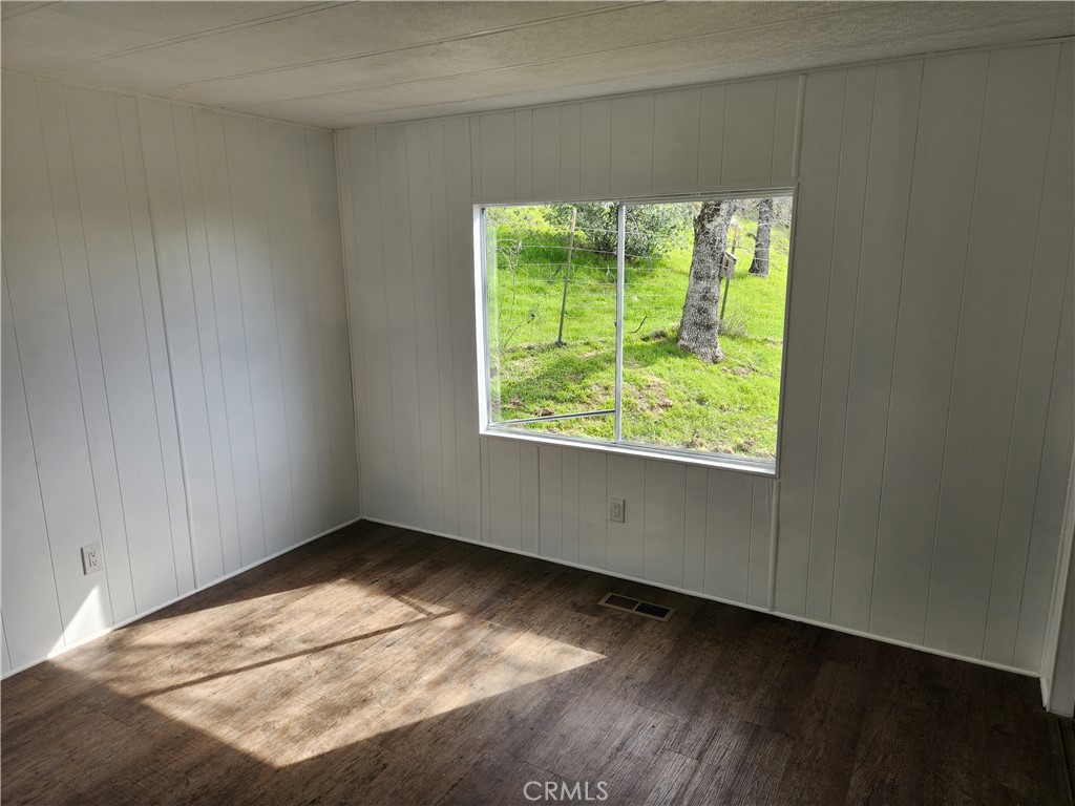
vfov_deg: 58.9
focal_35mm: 23
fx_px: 714
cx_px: 538
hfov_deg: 73.9
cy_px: 403
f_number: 1.8
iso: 20
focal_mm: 5.4
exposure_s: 1/226
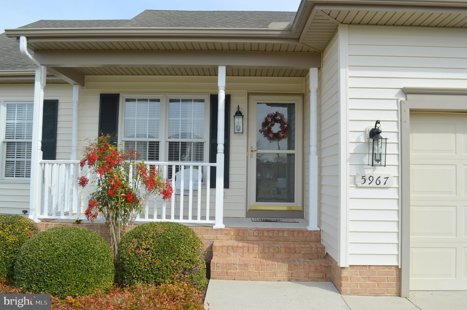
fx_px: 389
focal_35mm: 30
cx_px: 234
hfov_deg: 62.0
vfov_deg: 43.5
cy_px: 155
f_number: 8
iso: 100
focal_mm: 20
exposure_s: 1/250
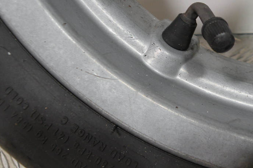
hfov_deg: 45.6
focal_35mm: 42
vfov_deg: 31.6
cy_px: 56
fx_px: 295
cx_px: 171
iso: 67
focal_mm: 4.7
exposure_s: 1/59.7
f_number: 2.8
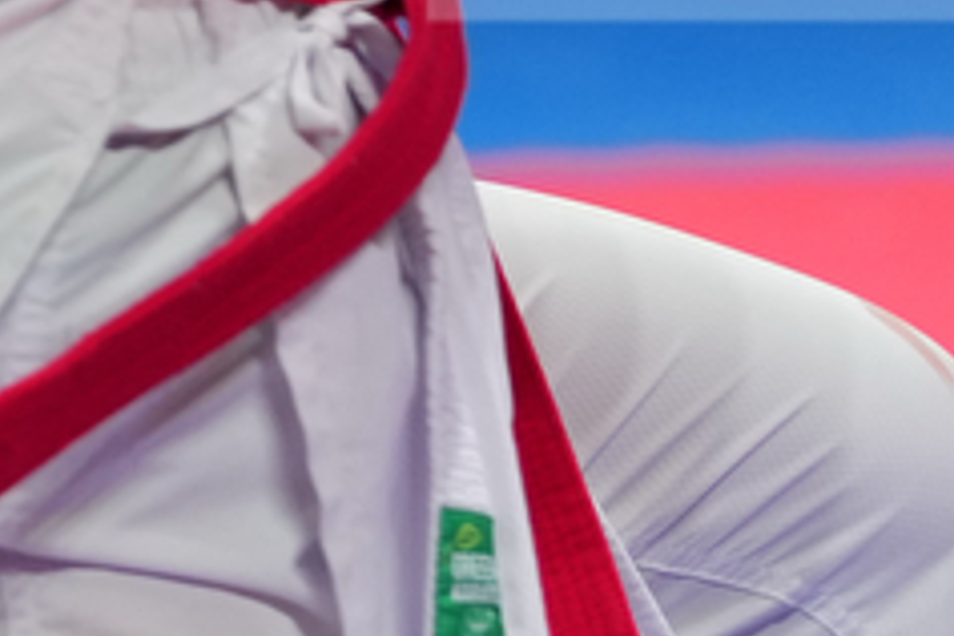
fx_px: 30950
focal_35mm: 1168
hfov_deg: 1.8
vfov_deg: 1.2
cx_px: 721
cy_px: -1381
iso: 640
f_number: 2.8
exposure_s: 1/1000
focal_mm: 173
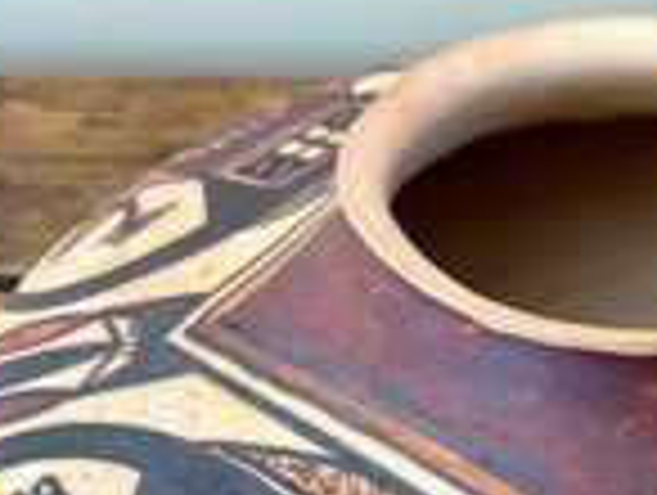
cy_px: 511
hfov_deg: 29.8
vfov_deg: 23.0
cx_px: 632
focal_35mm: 61
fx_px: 1160
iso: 125
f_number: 1.5
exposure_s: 1/66
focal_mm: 5.7
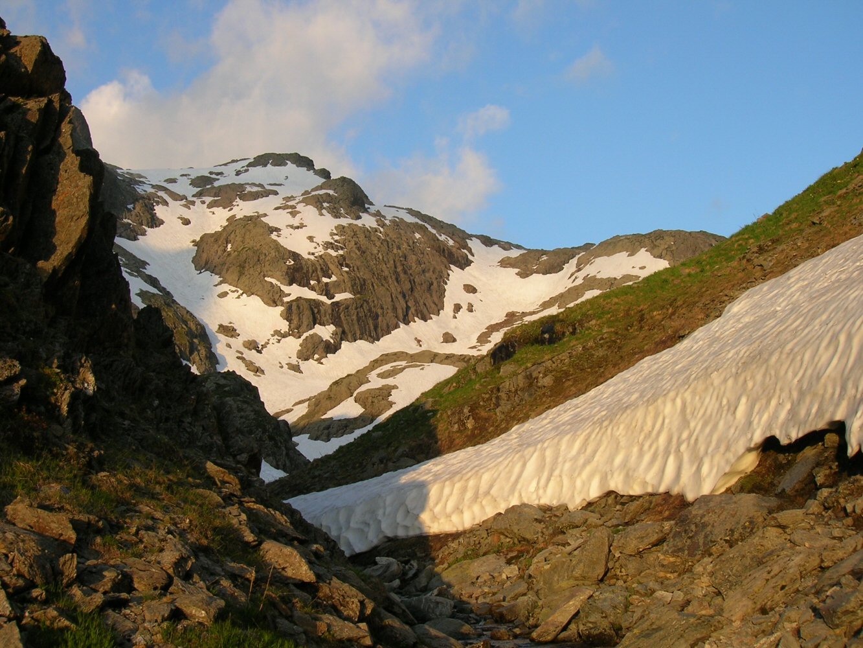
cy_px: 324
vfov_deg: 34.4
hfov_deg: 44.8
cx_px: 432
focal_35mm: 42
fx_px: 1047
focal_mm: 7
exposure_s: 1/108
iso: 50
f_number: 5.2
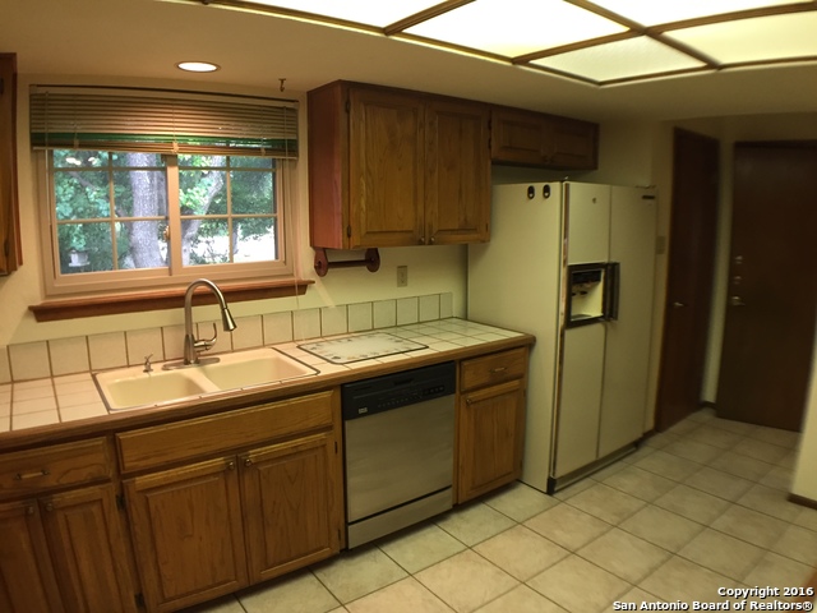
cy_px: 306
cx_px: 408
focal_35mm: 29
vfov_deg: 48.2
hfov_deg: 61.7
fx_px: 684
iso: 125
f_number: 2.2
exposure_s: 1/30
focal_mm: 4.15
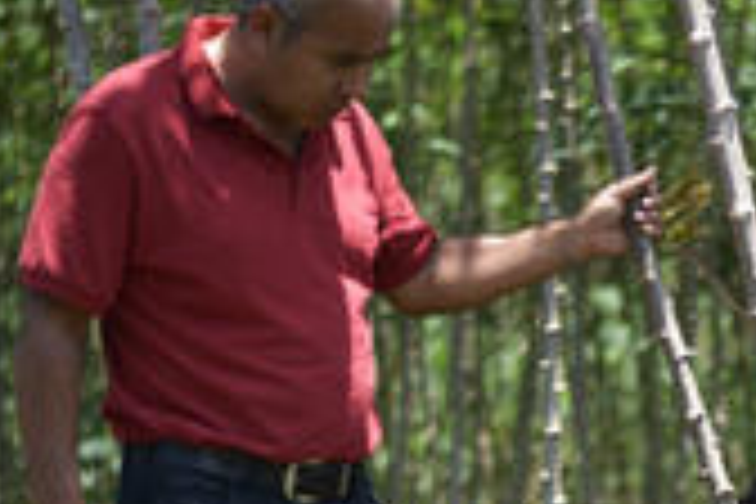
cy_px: 603
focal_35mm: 149
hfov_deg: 13.5
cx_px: 850
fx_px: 3129
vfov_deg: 9.1
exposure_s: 1/2500
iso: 200
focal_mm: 50
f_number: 2
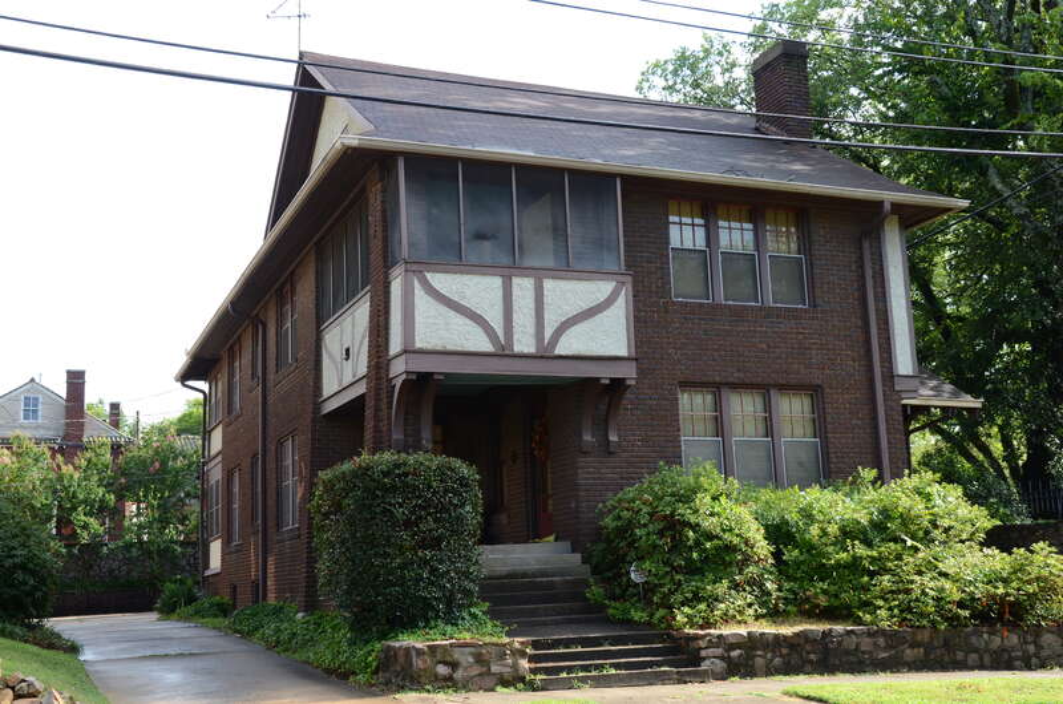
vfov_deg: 31.8
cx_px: 532
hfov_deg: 46.5
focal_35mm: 42
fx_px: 1238
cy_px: 352
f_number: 6.3
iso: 200
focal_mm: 28
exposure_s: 1/200
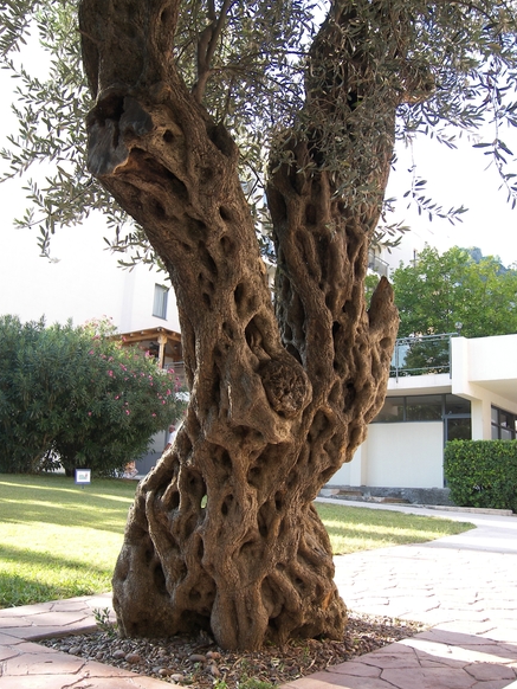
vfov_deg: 53.9
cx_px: 258
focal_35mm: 34
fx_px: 677
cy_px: 337
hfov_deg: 41.8
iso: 50
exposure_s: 1/100
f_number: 3.2
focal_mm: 6.9
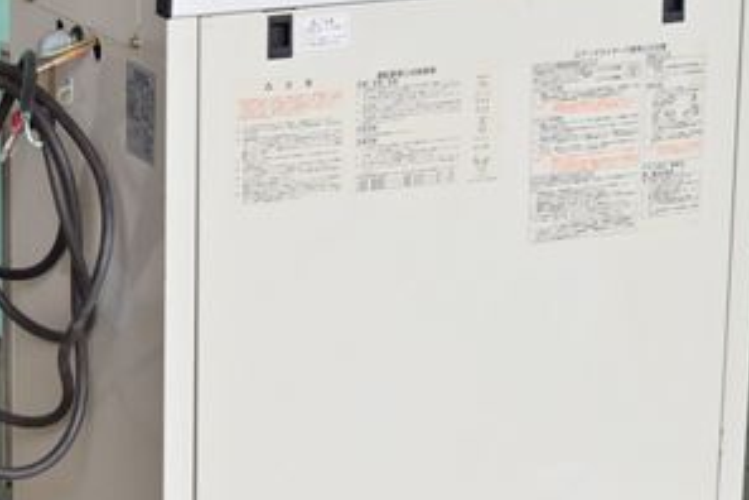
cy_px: 197
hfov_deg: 14.7
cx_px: 139
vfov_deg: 9.9
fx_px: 2888
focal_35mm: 139
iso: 1250
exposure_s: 1/1000
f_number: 6.3
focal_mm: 55
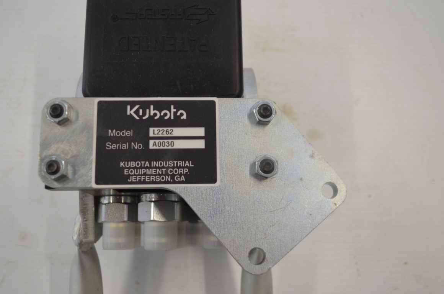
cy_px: 147
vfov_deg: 36.7
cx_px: 222
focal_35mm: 36
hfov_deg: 53.2
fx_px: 443
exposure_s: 1/80
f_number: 4.5
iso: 400
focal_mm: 24
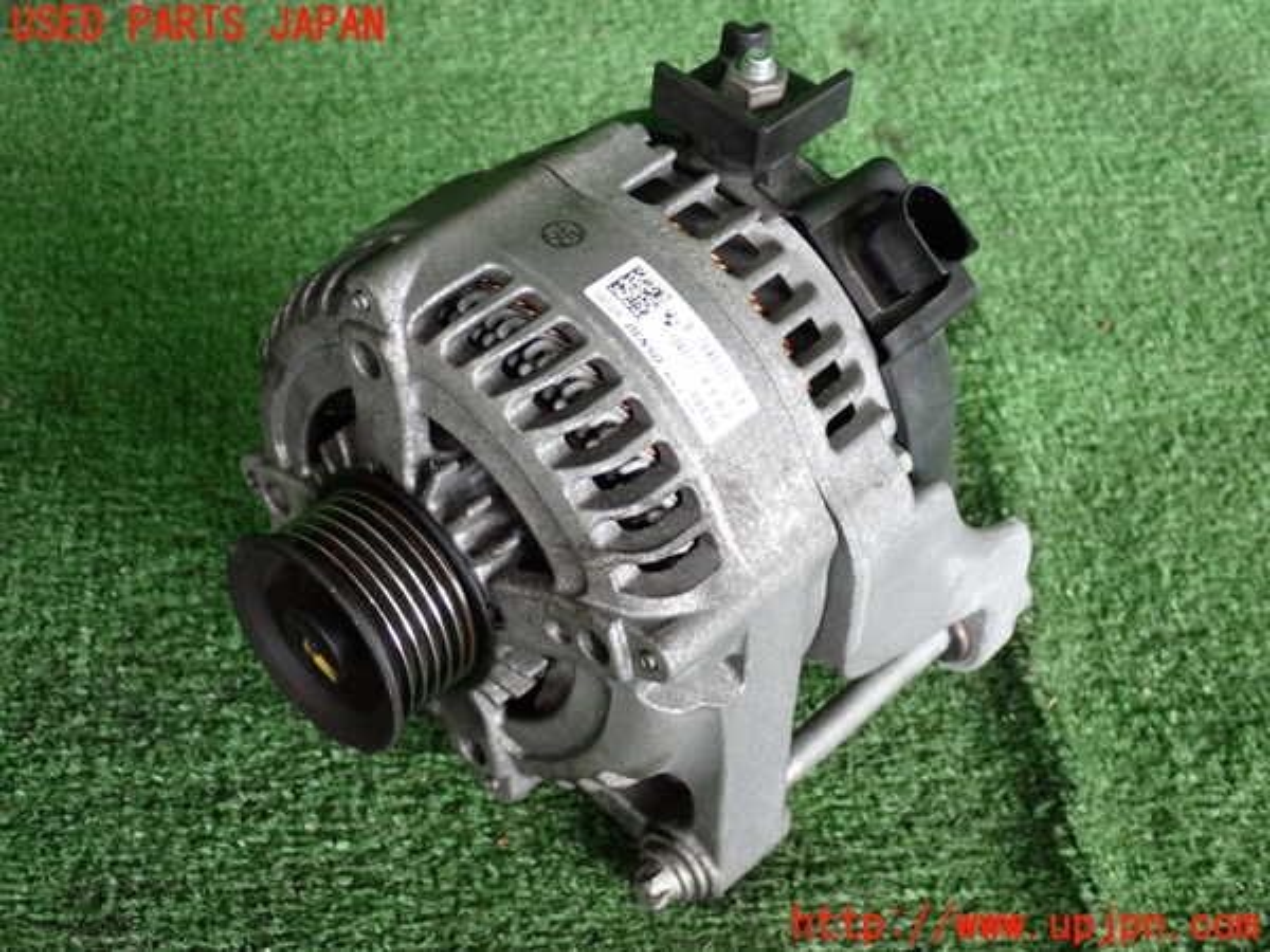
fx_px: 1981
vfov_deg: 27.0
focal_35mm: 54
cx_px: 635
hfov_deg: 35.5
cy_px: 476
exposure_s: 1/125
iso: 1000
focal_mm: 9.65
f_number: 3.3
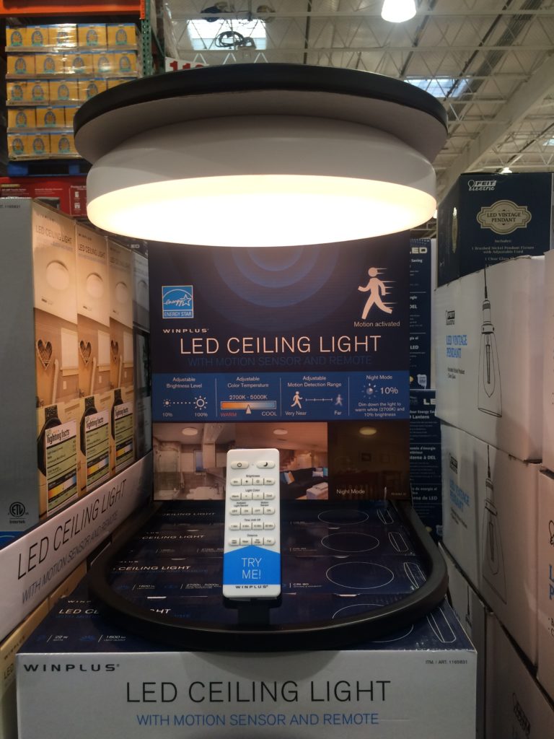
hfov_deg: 48.2
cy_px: 370
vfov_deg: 61.7
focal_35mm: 29
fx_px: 619
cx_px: 277
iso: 40
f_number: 2.2
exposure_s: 1/30
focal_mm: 4.15
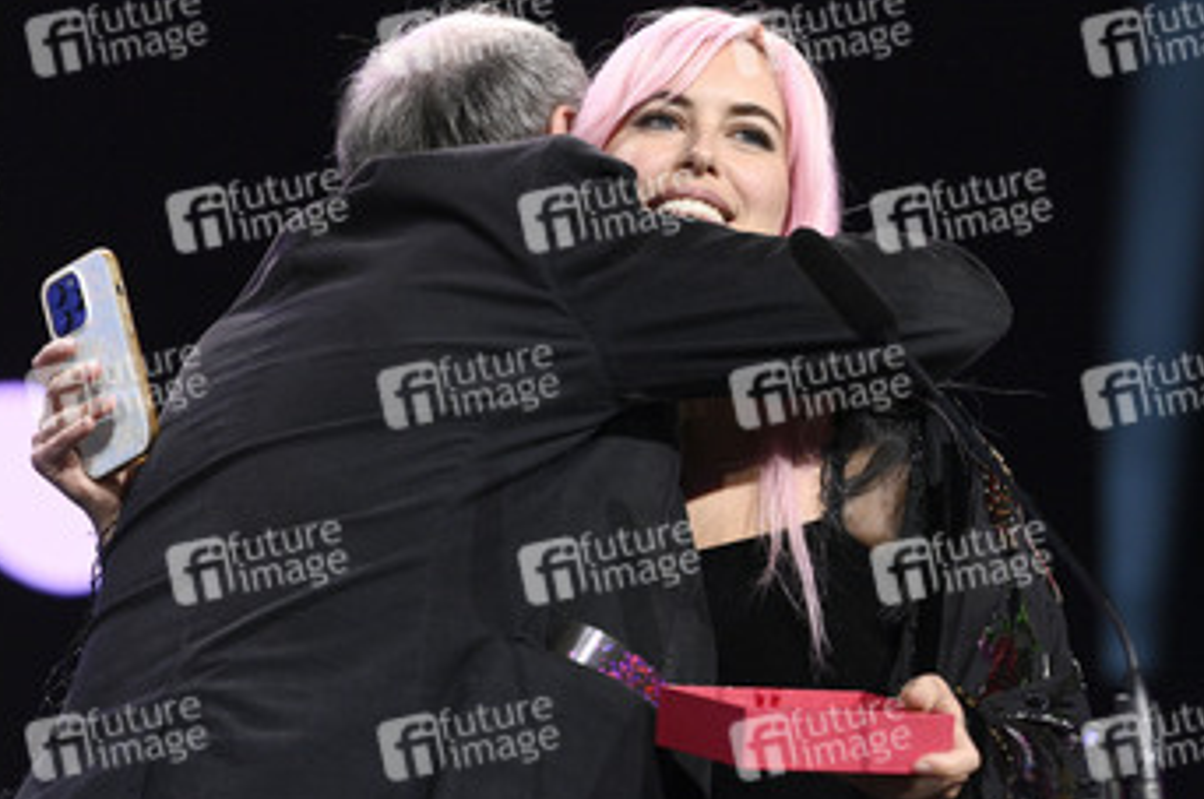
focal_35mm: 244
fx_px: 8149
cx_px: 516
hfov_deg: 8.4
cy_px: 475
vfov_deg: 5.6
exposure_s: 1/250
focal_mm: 185
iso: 4000
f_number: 4.5
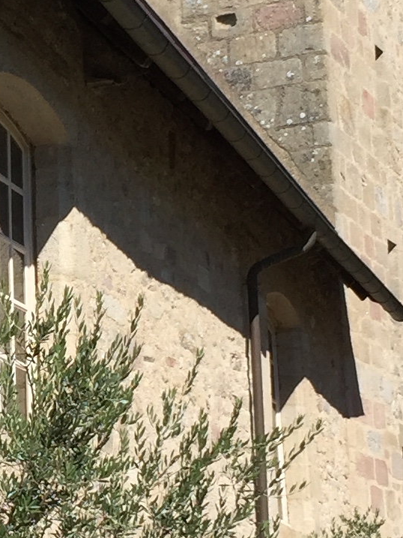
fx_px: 2048
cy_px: 280
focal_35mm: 132
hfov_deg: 10.9
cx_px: -134
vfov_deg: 14.9
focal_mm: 4.15
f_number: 2.2
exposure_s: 1/2326
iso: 32
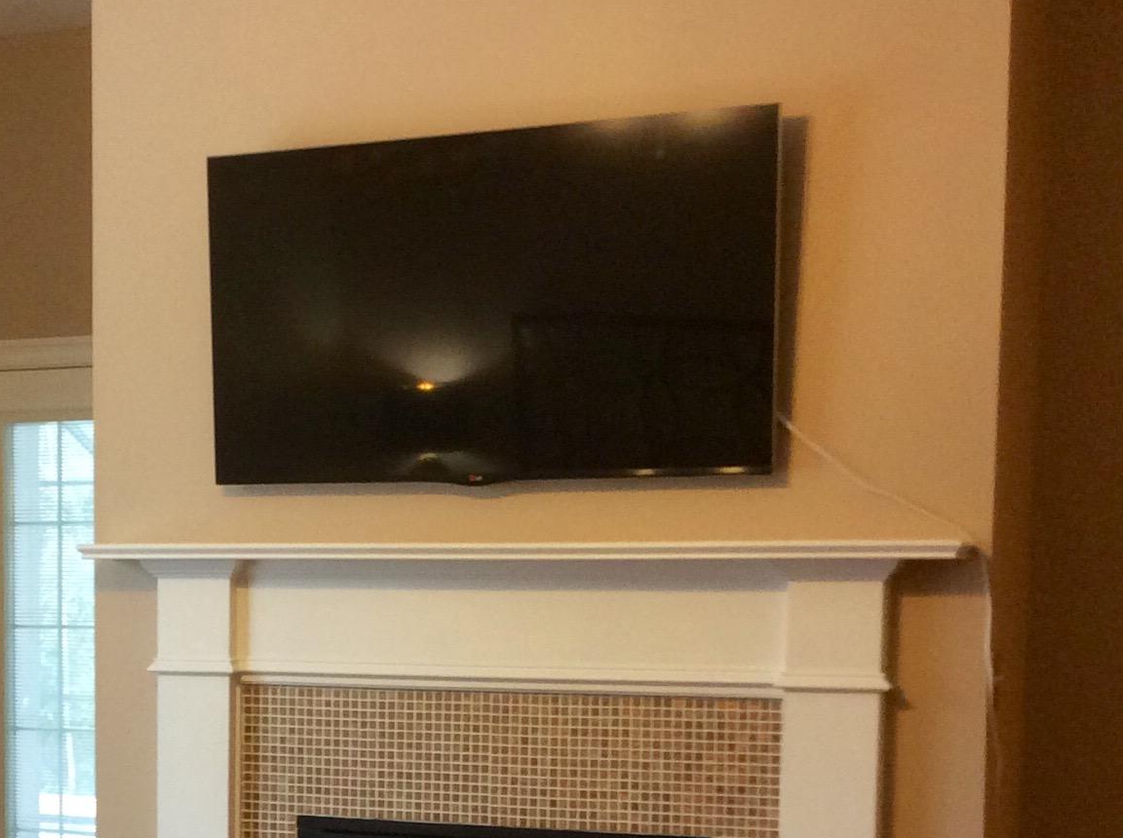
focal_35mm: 72
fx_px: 2332
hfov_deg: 26.4
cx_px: 163
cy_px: 768
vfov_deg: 20.0
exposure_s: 1/24
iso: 100
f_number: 2.4
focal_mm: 3.3
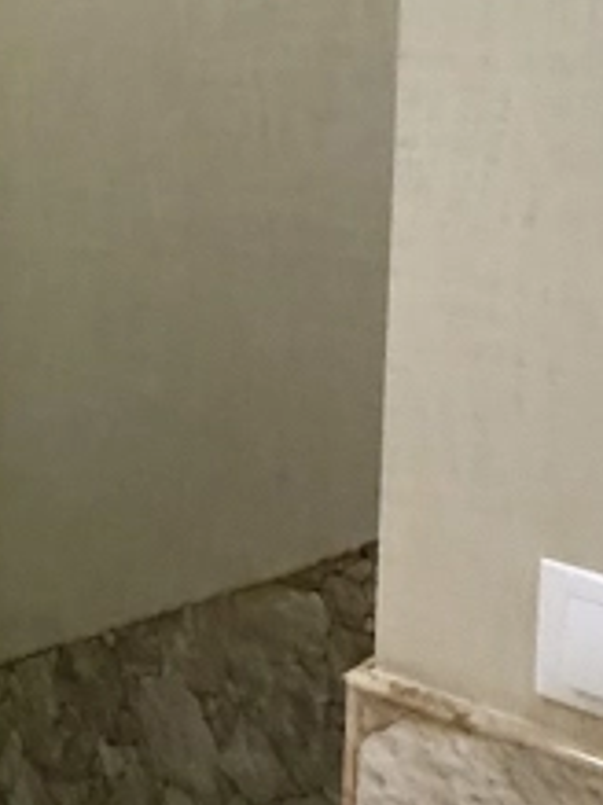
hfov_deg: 15.6
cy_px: -4
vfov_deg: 26.6
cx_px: -684
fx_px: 1604
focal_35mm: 69
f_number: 2.2
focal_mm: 2.22
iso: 640
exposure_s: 1/50
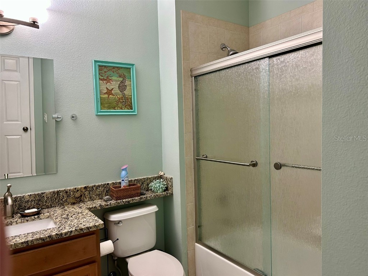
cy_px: 138
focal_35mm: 26
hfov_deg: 67.3
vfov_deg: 53.1
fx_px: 276
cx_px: 184
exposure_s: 1/60
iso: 160
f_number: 1.5
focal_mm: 5.7
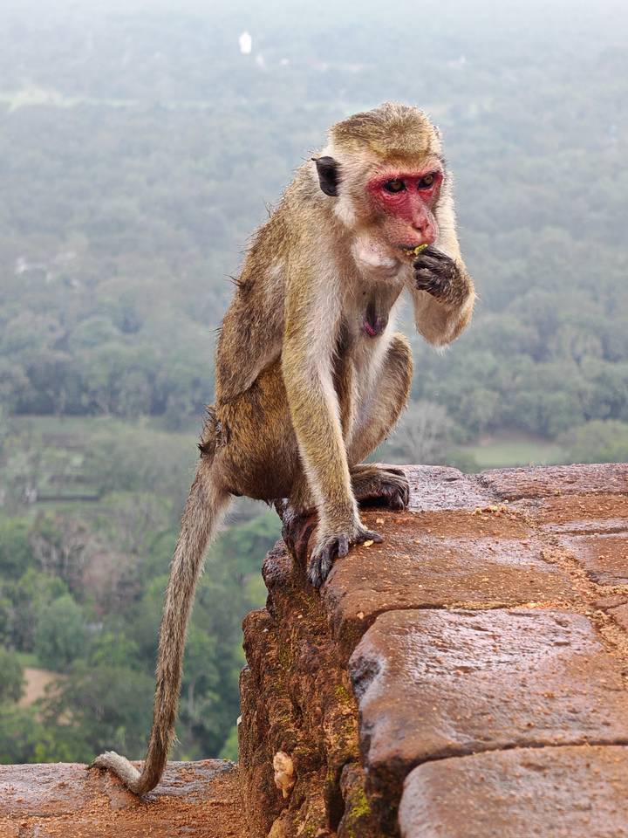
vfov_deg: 19.4
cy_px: 419
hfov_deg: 14.6
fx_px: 2443
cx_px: 314
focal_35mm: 101
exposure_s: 1/350
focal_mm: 15.38
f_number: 2.6
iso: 400
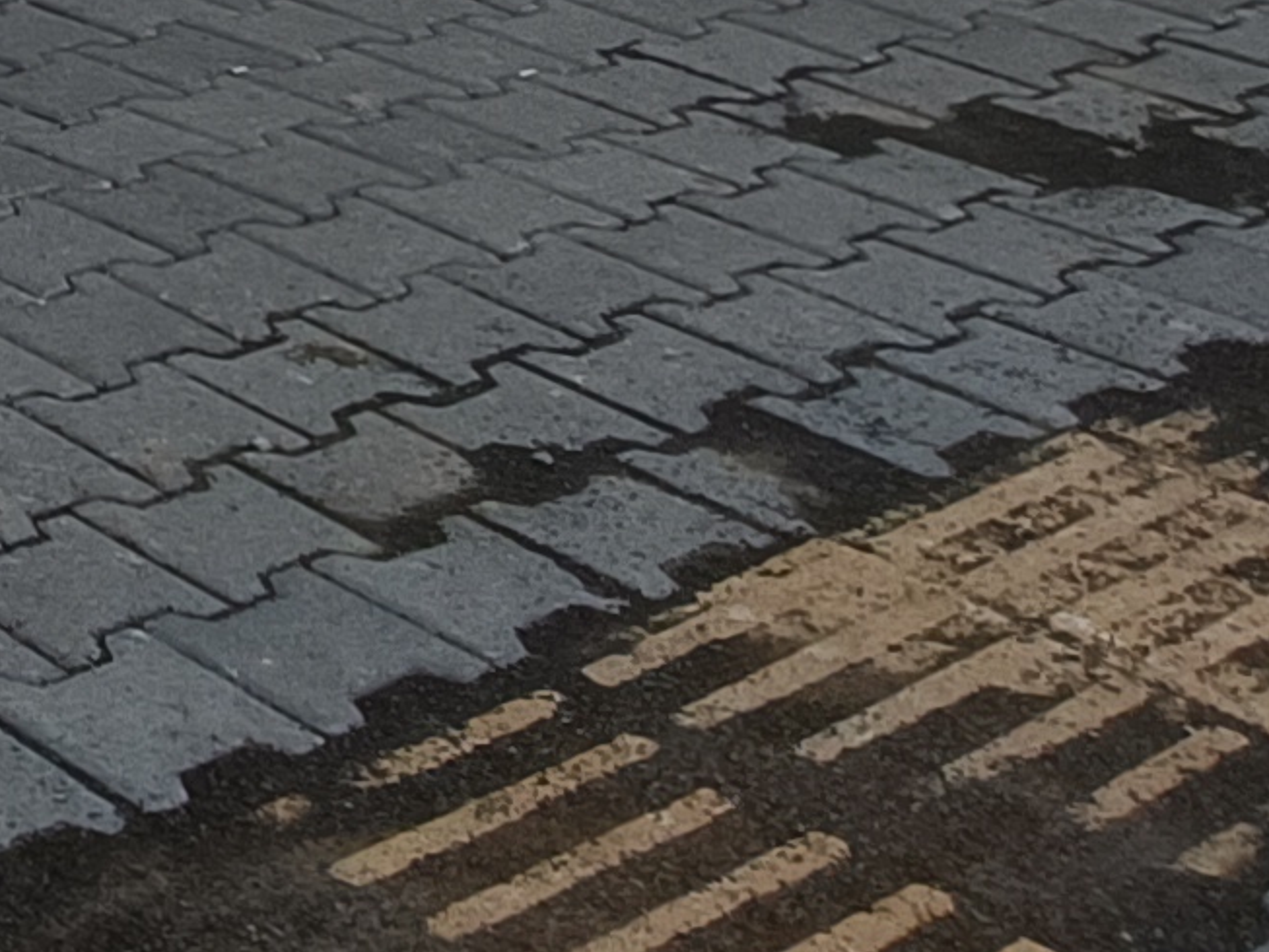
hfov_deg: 17.3
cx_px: -1310
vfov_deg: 13.8
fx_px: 2933
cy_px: -1255
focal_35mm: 80
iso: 64
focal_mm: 2.78
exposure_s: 1/642
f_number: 2.2
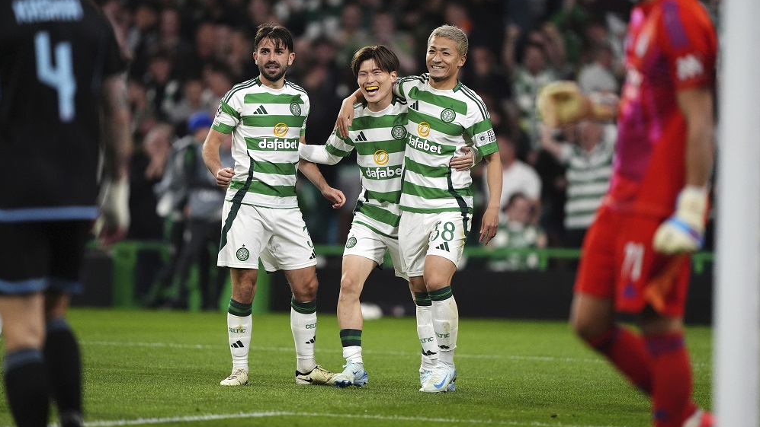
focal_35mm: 420
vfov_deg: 2.9
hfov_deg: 5.1
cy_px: 183
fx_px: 8465
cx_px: 380
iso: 3200
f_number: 2.8
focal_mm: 400
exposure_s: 1/2500
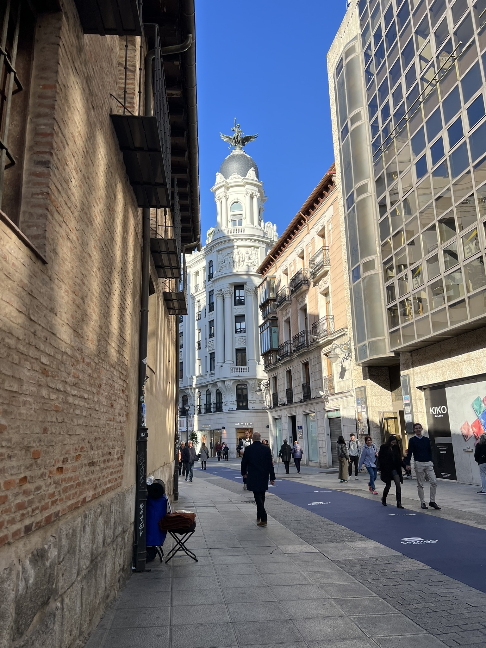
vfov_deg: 67.3
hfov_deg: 53.1
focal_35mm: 26
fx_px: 487
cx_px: 243
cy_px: 324
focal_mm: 5.7
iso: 50
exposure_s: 1/1645
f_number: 1.5
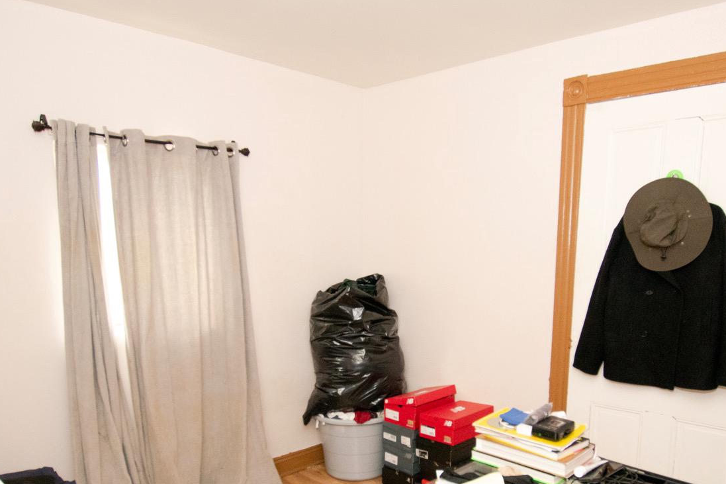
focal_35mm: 28
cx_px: 394
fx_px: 565
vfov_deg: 45.5
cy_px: 333
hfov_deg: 65.4
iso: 640
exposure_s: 1/200
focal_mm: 10
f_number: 4.5
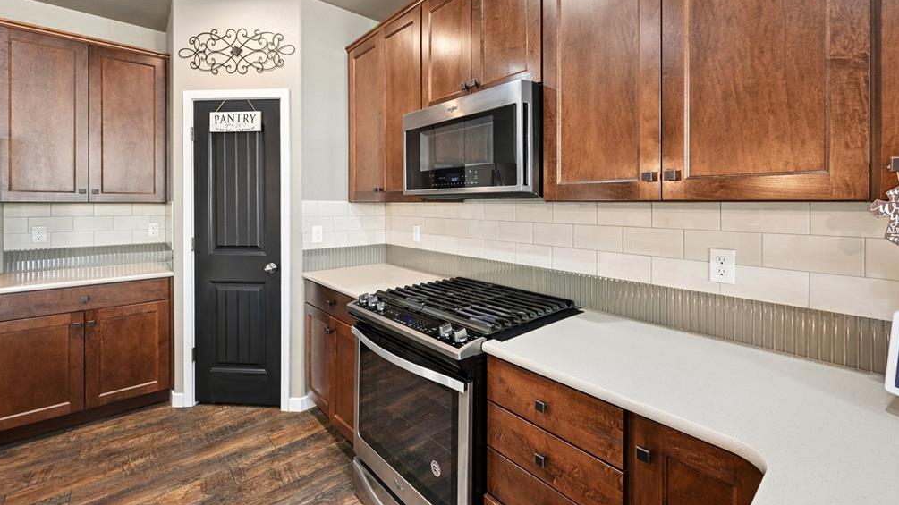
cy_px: 210
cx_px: 444
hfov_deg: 99.4
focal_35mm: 16
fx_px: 381
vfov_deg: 66.6
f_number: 11
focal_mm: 15
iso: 100
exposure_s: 2.5
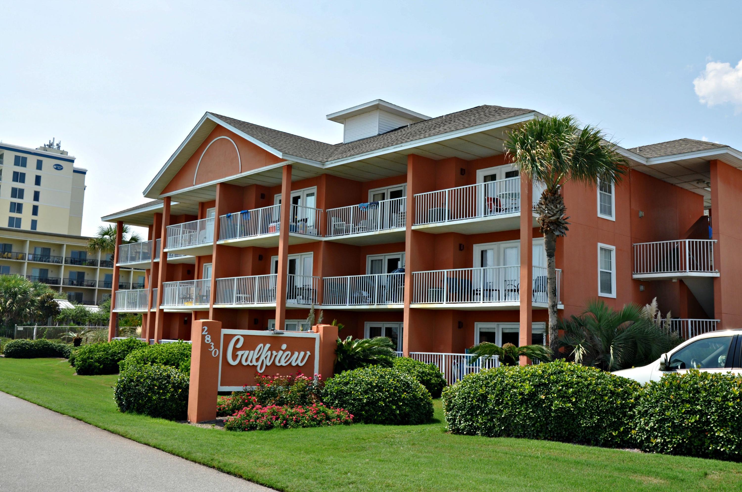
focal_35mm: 36
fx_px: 741
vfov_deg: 36.8
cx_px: 371
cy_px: 246
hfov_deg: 53.2
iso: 200
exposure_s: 1/200
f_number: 13
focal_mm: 24
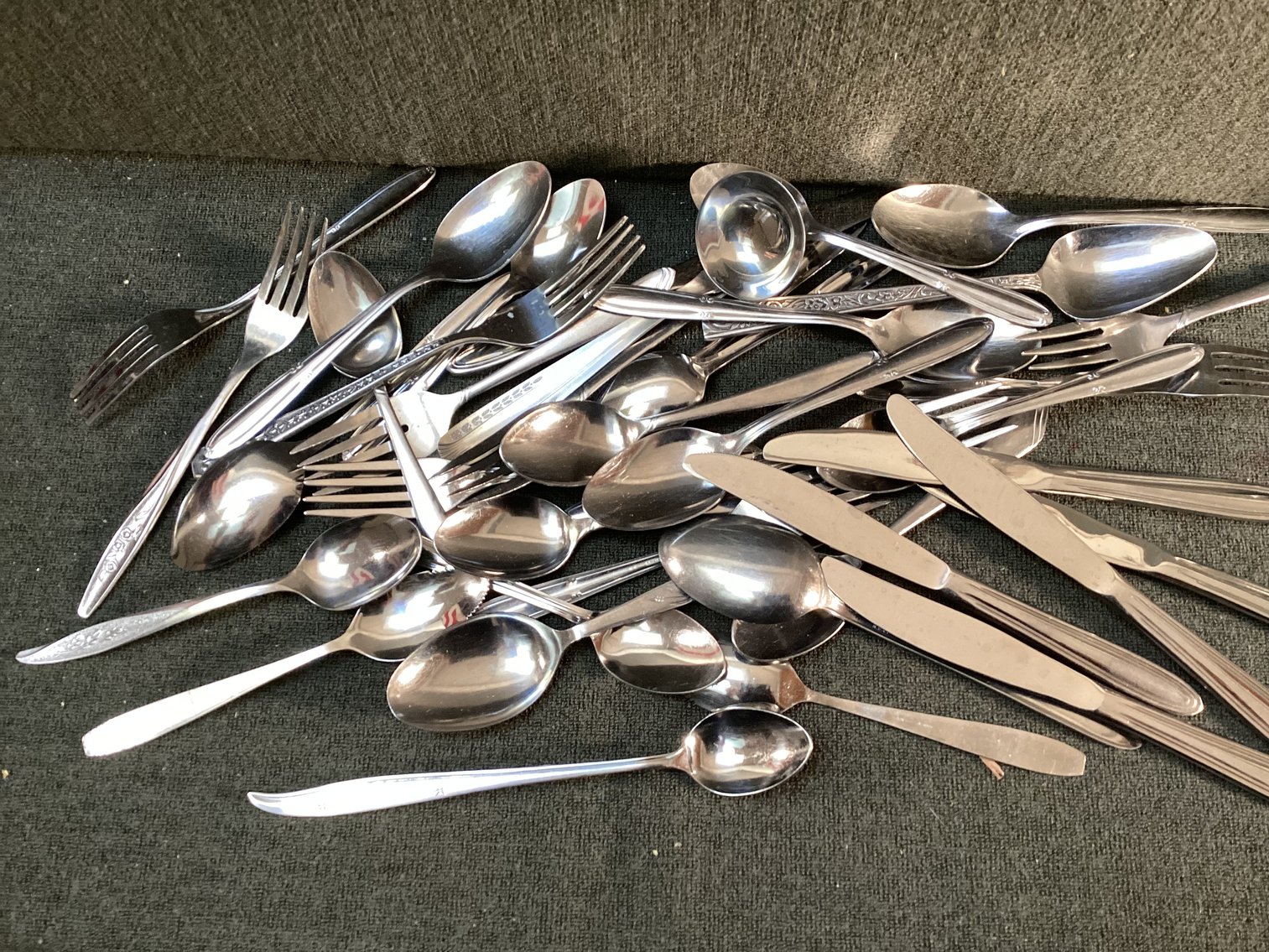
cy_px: 476
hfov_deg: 58.3
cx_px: 634
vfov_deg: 45.4
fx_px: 1137
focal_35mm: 31
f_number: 2.4
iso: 250
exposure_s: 1/60
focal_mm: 3.3
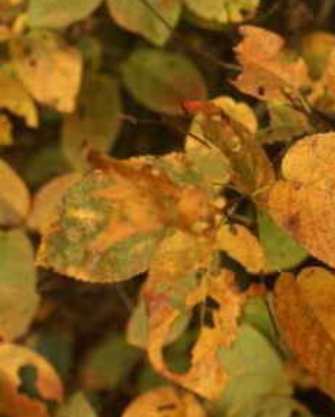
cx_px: 342
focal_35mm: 88
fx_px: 1089
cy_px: 215
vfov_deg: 21.7
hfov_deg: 17.1
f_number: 5
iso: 125
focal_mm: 30
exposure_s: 1/60
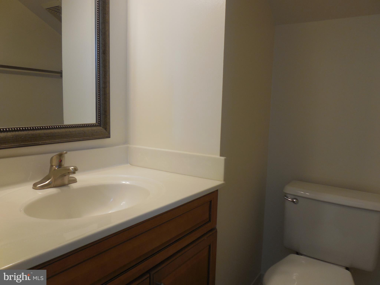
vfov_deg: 53.1
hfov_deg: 67.3
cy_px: 142
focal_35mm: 26
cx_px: 190
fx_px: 285
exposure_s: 1/40
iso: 125
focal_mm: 4.6
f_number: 3.5
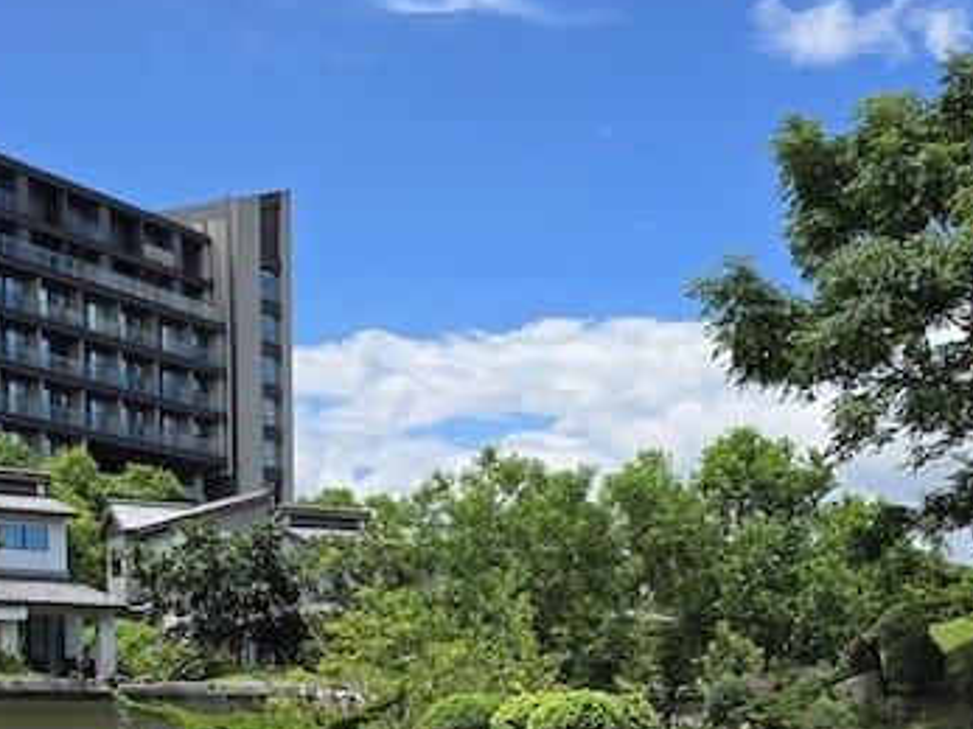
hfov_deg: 36.2
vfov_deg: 25.8
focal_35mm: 53
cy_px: 760
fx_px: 1489
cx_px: 499
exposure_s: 1/909
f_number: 1.7
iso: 12
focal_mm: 6.3
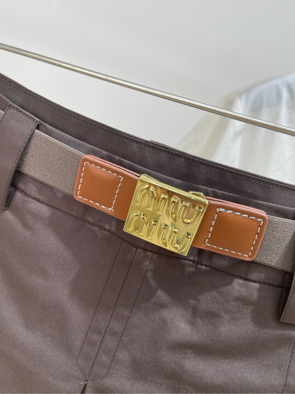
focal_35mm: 26
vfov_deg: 67.3
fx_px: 295
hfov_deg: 53.1
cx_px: 148
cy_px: 197
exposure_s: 1/121
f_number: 1.6
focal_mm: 5.1
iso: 40
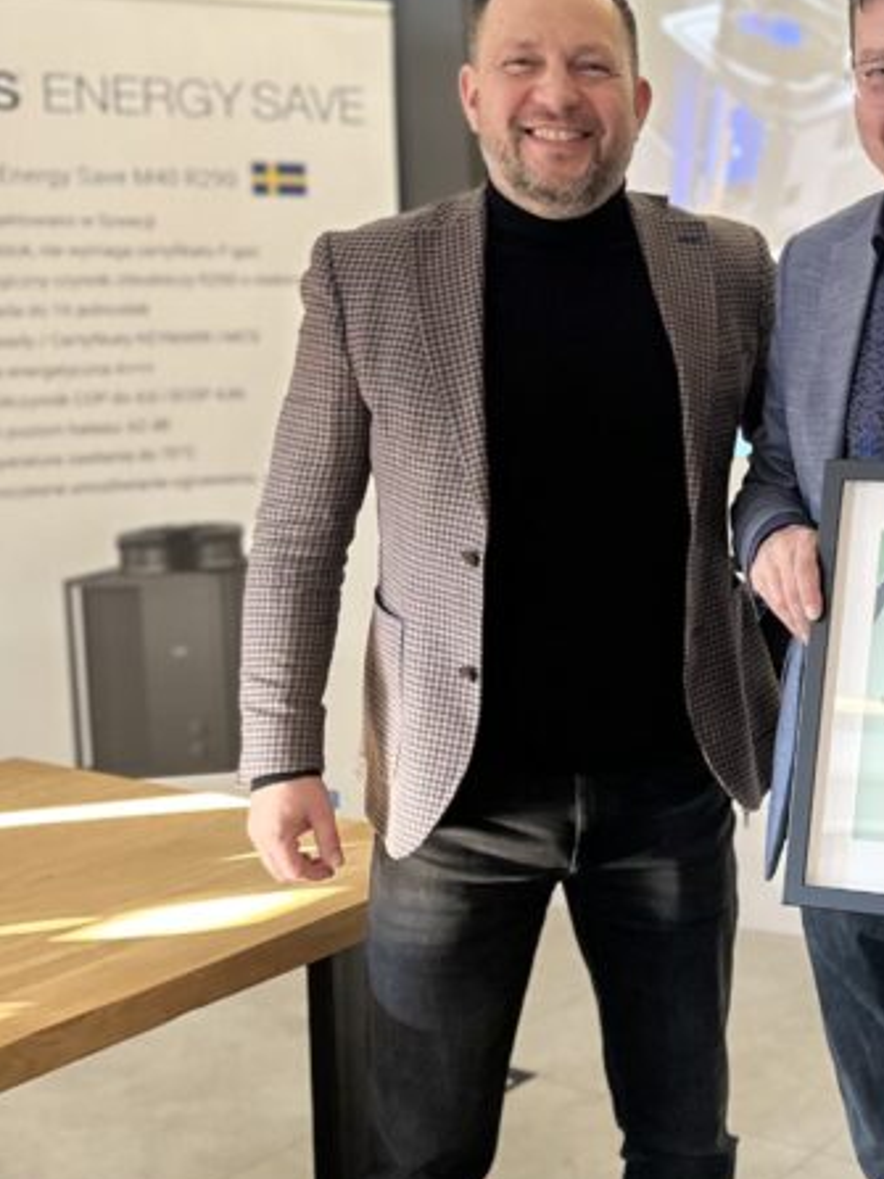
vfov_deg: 34.9
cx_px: 884
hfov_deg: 25.3
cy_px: 541
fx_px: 1874
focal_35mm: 55
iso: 320
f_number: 1.78
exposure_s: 1/50
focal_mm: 6.86
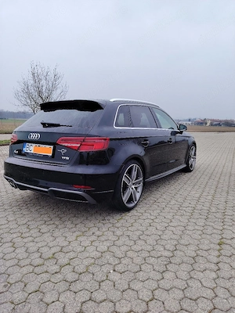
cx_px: 118
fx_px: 217
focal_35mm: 24
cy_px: 156
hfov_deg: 56.8
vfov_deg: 71.6
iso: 100
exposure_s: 1/417
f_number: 1.75
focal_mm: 5.25
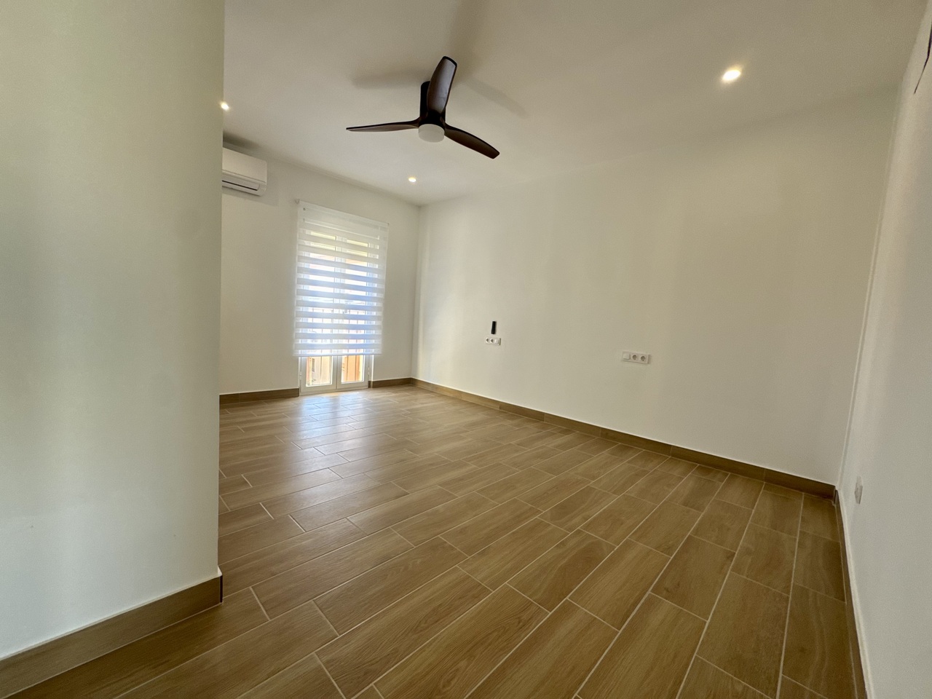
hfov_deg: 102.1
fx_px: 377
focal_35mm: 14
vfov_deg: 85.7
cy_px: 350
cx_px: 466
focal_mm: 2.22
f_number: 2.2
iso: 64
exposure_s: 1/99
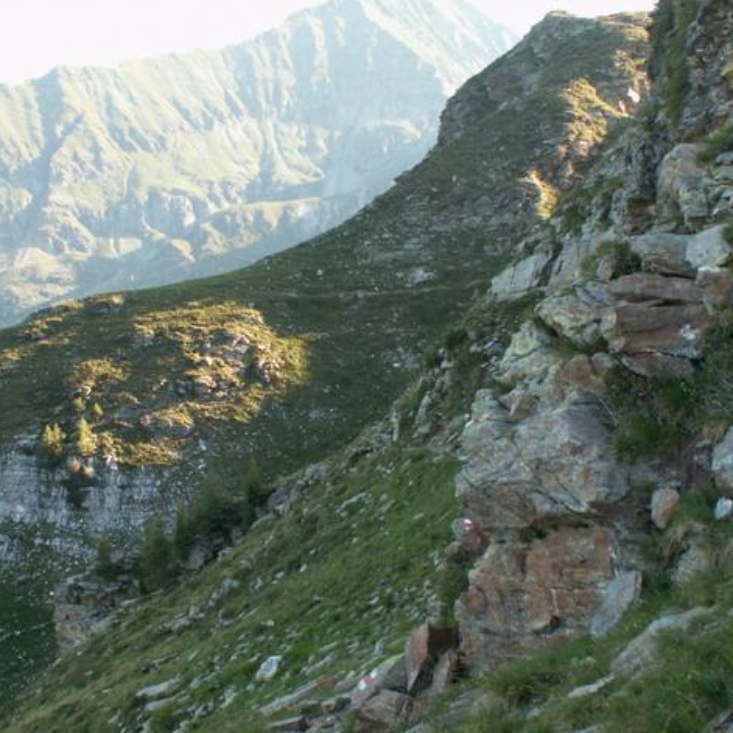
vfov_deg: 28.6
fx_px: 1437
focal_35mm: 60
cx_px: 297
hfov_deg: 28.5
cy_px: 372
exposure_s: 1/40
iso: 50
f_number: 4
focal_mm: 8.25
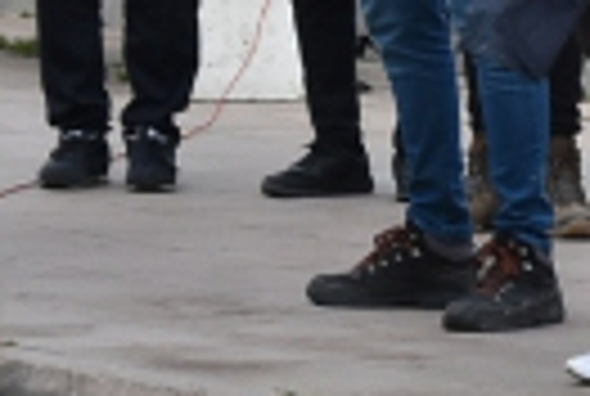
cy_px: -4
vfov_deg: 3.0
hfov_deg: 4.3
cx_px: 1702
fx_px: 7507
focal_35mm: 457
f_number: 8
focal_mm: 50
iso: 500
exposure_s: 1/400
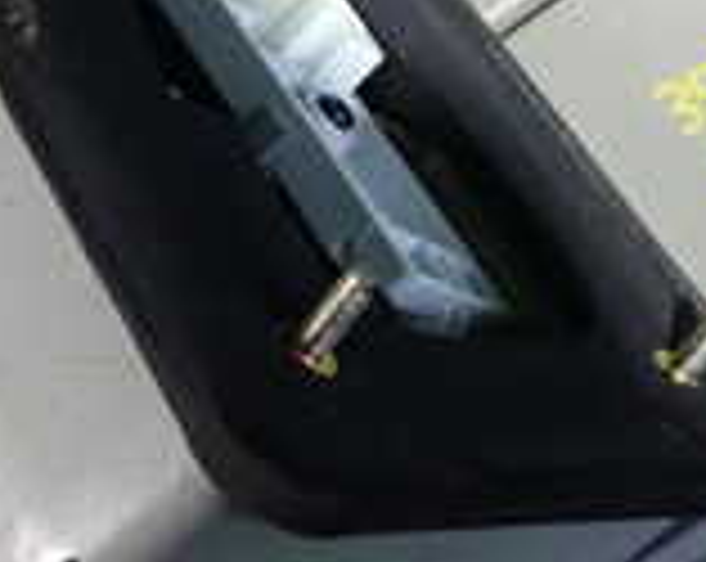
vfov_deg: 13.7
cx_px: 319
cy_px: 283
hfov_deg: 17.2
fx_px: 2336
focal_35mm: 112
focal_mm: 5.4
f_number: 2.3
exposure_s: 1/30
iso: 640
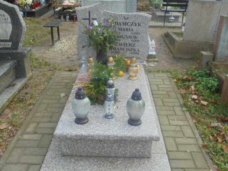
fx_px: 250
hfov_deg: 49.0
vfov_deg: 37.7
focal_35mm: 38
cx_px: 114
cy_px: 86
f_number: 4.2
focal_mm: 6.9
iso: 100
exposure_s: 1/60
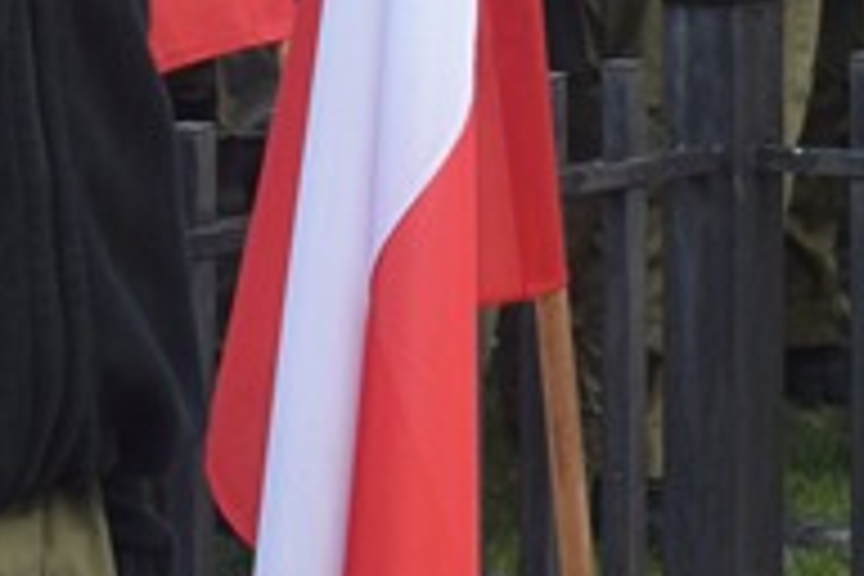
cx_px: 662
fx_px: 9296
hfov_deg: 5.3
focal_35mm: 387
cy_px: -202
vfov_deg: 3.5
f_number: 8
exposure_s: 1/250
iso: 400
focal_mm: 55
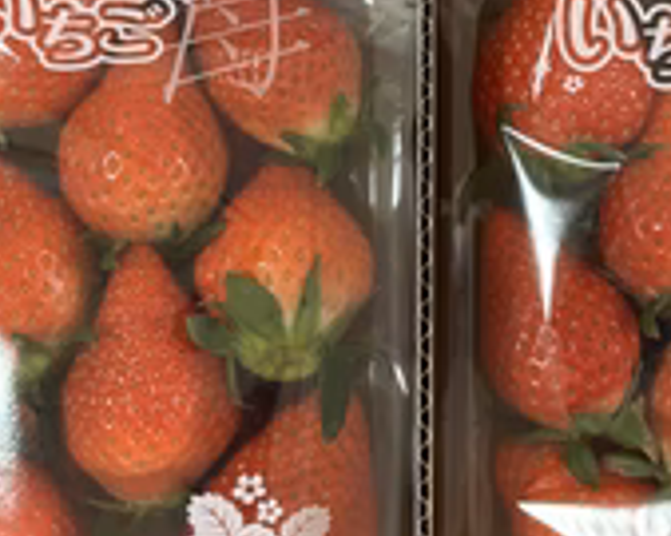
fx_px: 1191
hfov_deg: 31.3
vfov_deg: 24.3
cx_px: 425
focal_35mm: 60
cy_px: 8
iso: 320
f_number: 1.6
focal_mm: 5.96
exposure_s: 1/50
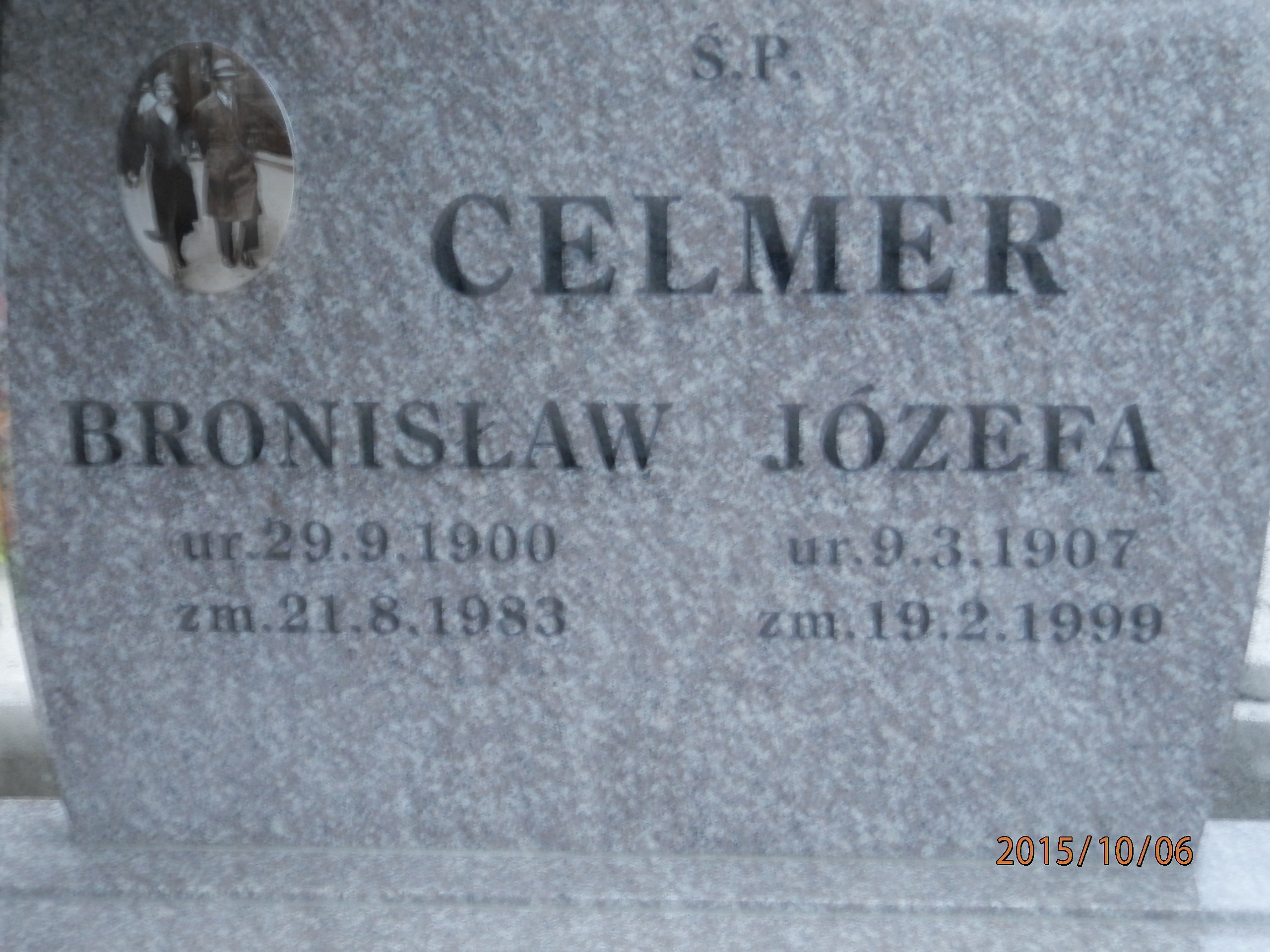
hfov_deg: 34.9
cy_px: 476
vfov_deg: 26.6
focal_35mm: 55
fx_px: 2018
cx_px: 635
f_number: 3.8
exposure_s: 1/2.5
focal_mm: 9.9
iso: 200
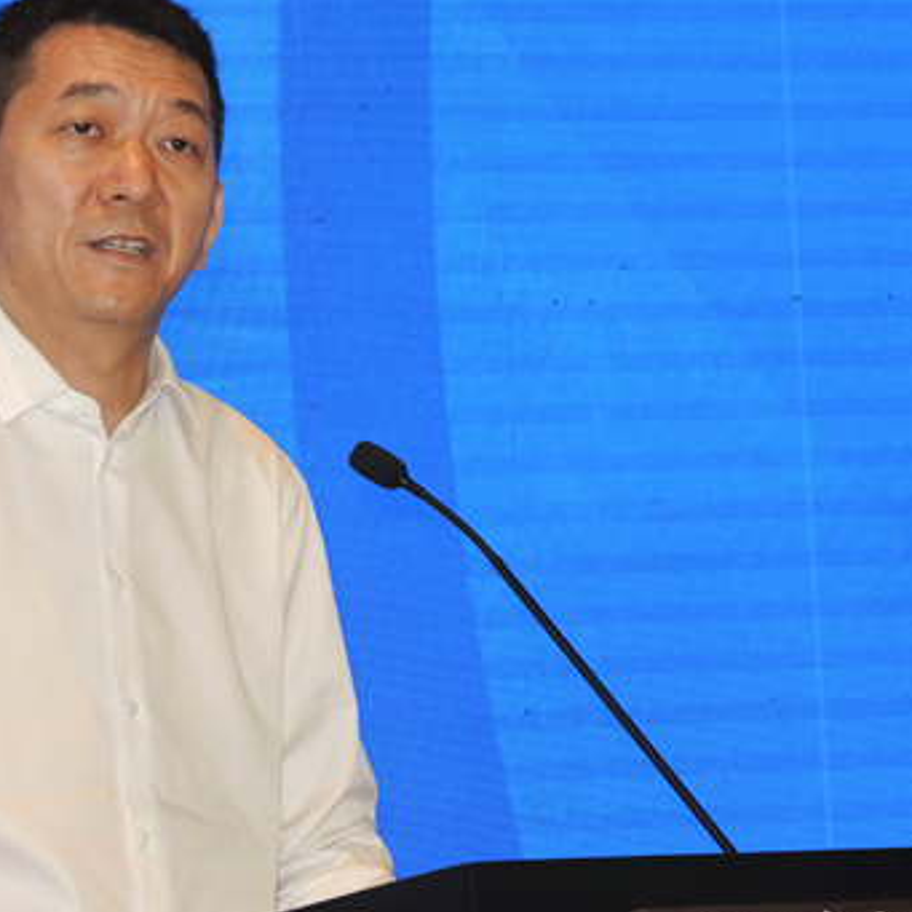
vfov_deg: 10.7
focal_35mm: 163
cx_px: 364
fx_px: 4859
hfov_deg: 10.7
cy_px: 443
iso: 360
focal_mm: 22.1
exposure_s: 1/100
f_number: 3.5
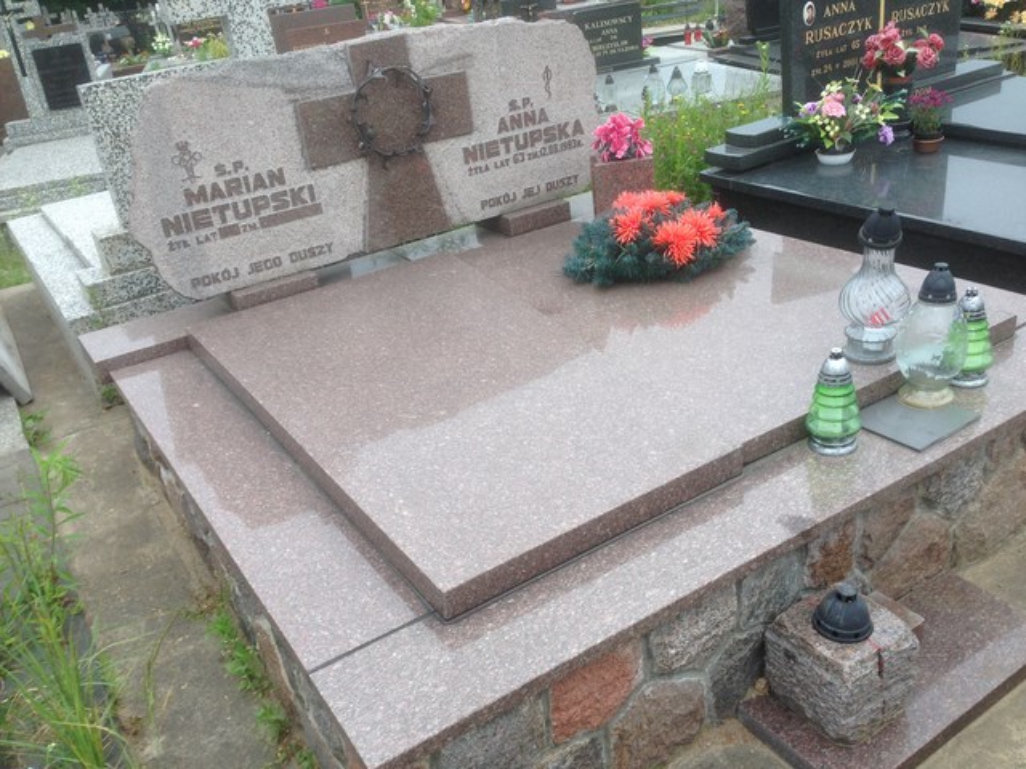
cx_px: 513
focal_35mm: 33
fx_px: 978
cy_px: 384
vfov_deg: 42.9
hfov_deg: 55.4
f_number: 2.4
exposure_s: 1/323
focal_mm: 4.12
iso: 50
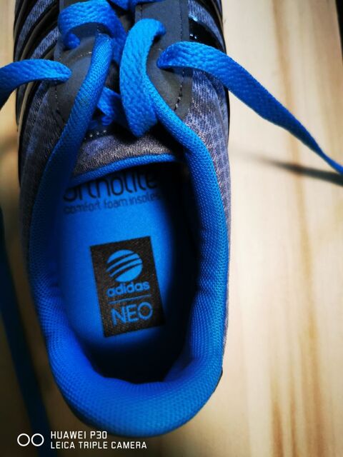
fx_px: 357
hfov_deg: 51.4
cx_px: 172
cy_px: 228
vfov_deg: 65.3
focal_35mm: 27
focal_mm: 5.58
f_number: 1.8
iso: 250
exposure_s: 1/50
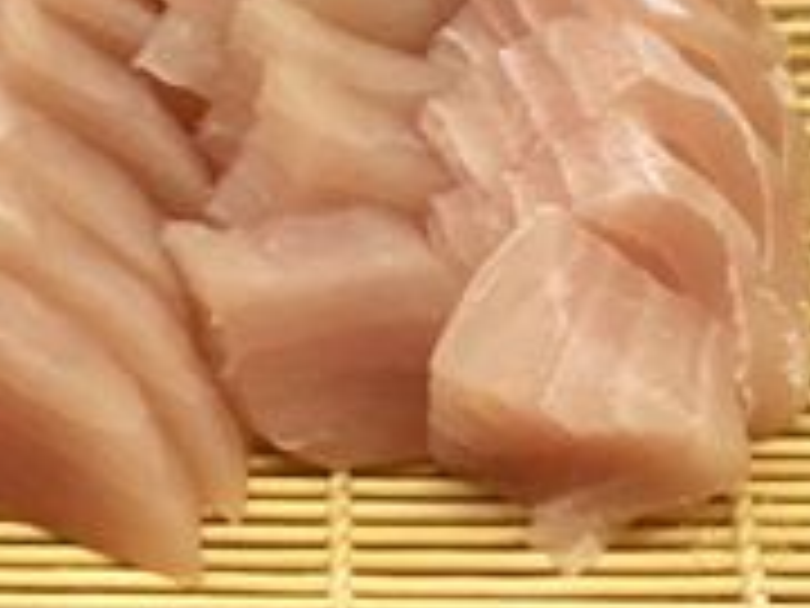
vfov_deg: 10.8
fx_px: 3019
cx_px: 284
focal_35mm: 129
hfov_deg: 15.3
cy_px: -473
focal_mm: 4.15
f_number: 2.2
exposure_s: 1/15
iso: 40
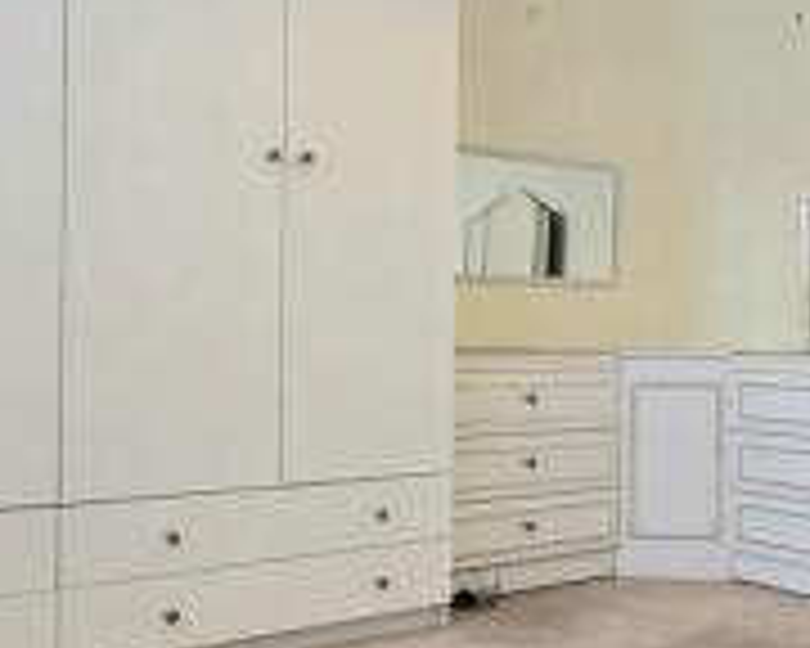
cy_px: 313
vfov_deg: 36.5
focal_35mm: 41
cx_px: 542
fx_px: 983
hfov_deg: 44.1
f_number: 2.2
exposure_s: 1/50.3
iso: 64
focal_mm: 2.2
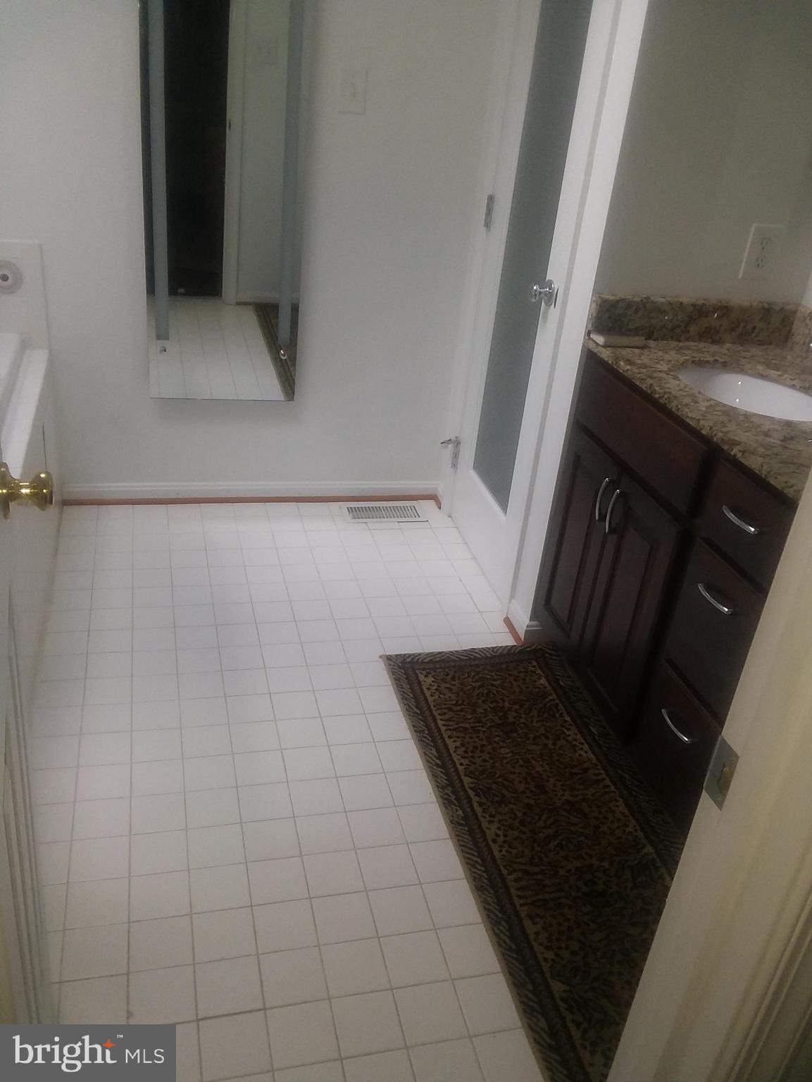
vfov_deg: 61.6
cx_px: 406
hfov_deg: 48.3
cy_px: 541
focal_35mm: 29
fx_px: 907
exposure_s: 1/60
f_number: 1.9
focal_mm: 2.47
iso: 50
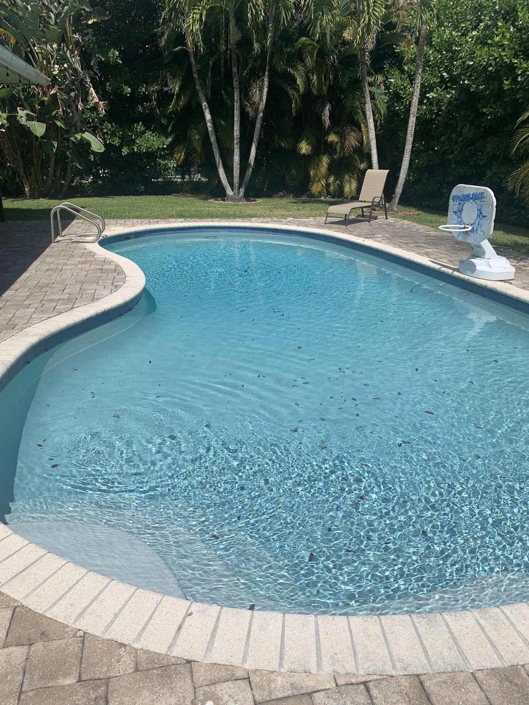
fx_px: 530
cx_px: 264
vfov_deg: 67.3
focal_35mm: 26
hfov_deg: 53.1
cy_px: 352
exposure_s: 1/5405
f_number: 1.8
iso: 25
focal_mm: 4.25
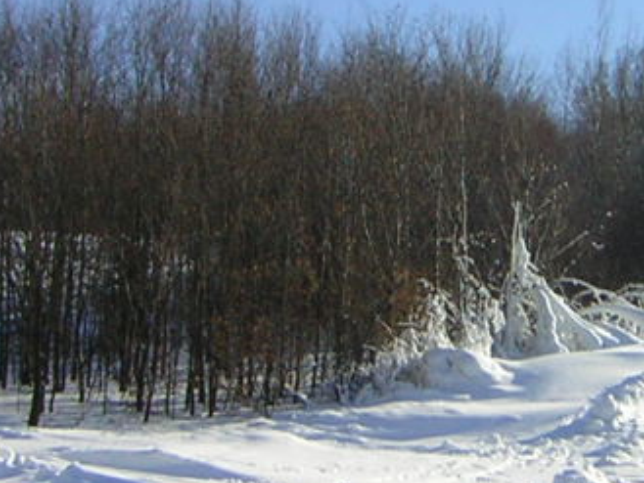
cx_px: 523
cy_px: 211
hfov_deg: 17.4
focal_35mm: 112
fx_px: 2084
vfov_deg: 13.2
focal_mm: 4.7
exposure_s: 1/473
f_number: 5.2
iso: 50
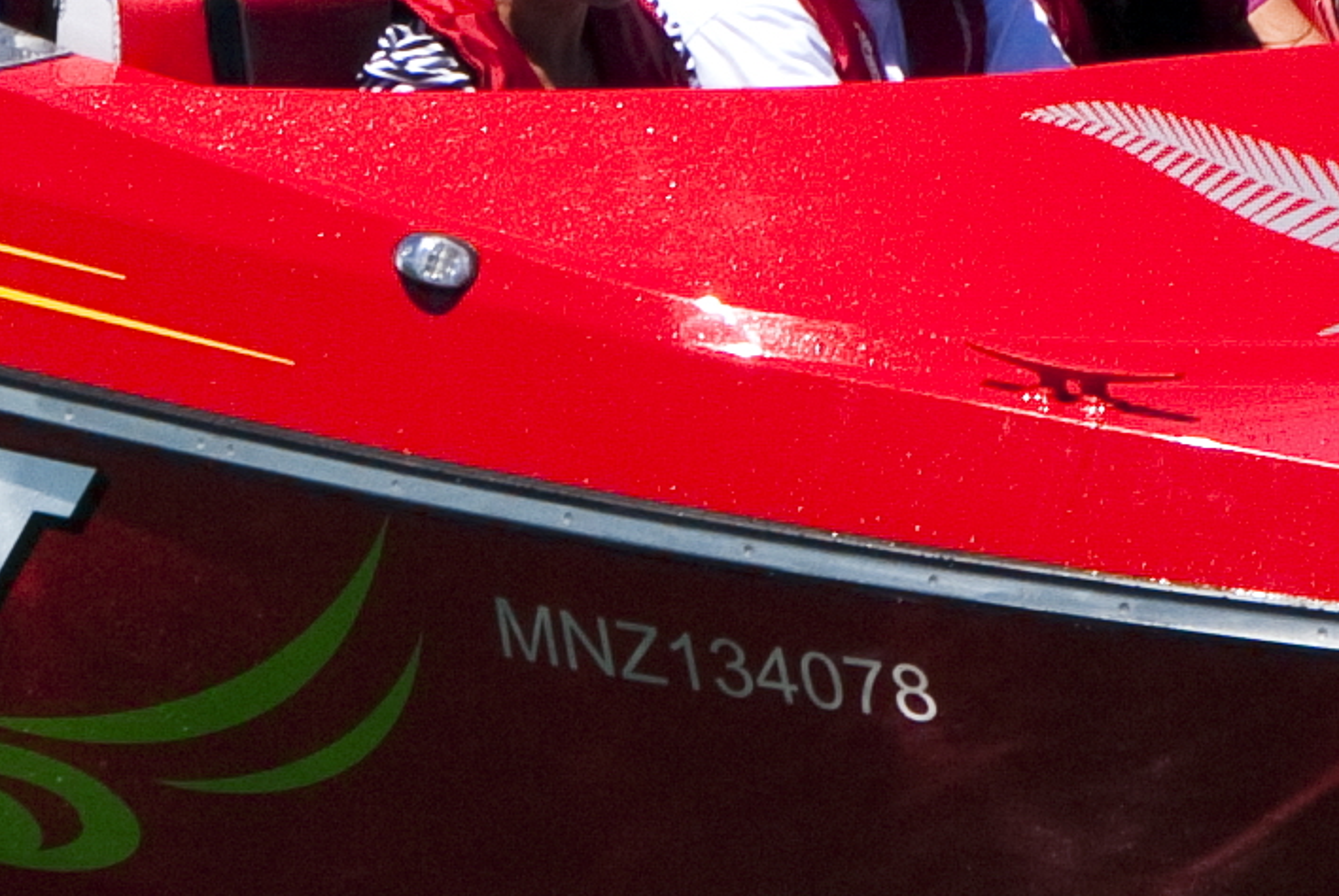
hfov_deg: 1.7
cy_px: -384
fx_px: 45843
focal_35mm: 1231
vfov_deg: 1.1
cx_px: 352
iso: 200
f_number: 11
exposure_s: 1/400
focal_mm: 150
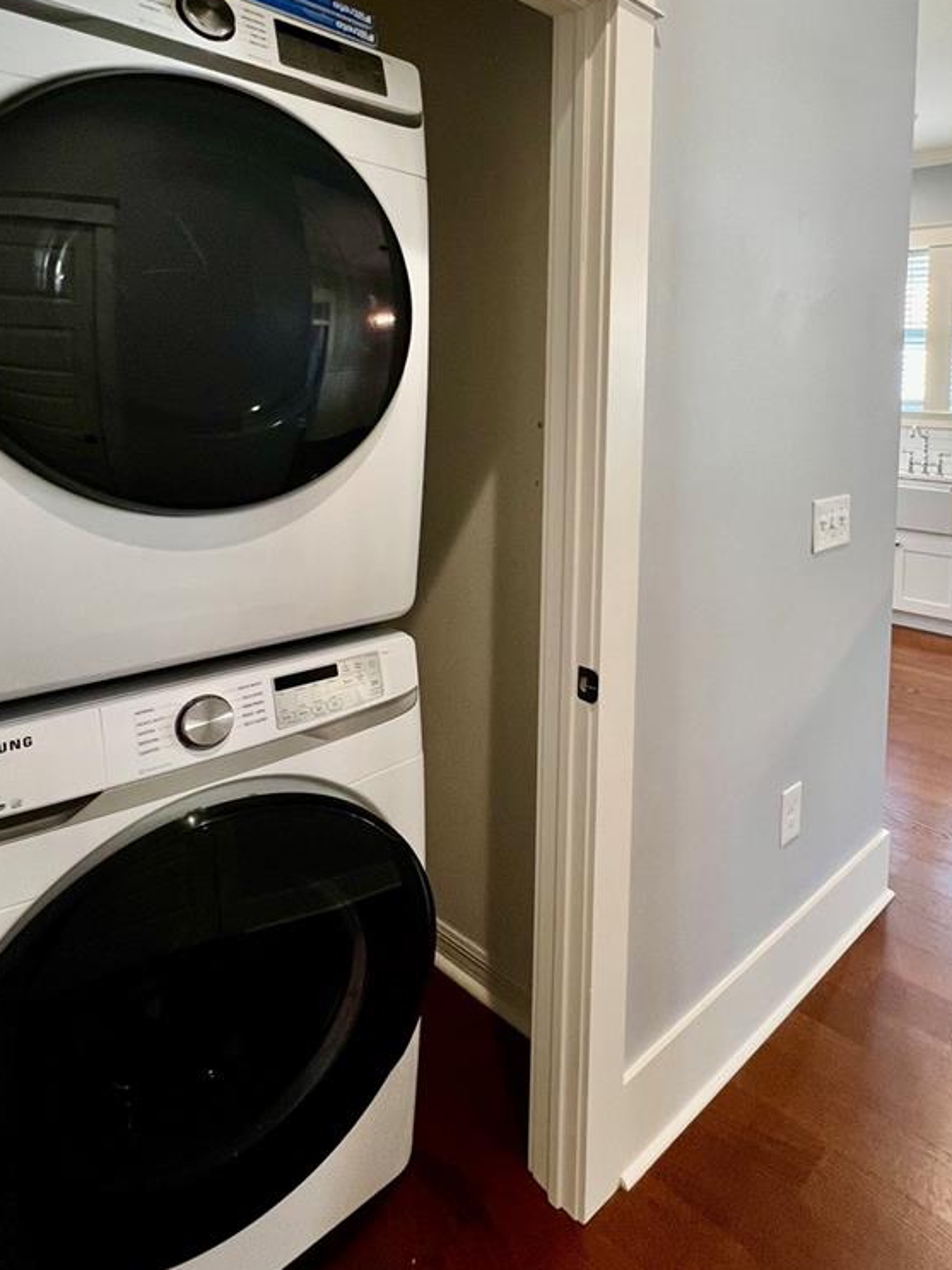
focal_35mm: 21
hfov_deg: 60.2
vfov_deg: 76.5
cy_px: 426
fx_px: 770
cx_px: 706
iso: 160
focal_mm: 1.57
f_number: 1.8
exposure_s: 1/62
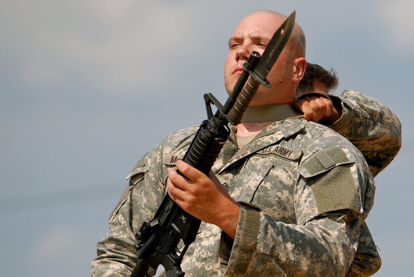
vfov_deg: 6.3
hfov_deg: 9.5
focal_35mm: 218
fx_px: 2503
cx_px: 207
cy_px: 138
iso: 100
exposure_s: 1/1500
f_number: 2.8
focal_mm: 145
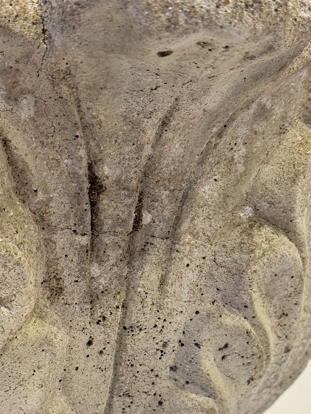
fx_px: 862
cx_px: 143
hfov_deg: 20.4
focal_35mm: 72
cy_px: 284
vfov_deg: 26.8
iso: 250
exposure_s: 1/60
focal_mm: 6.76
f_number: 1.78
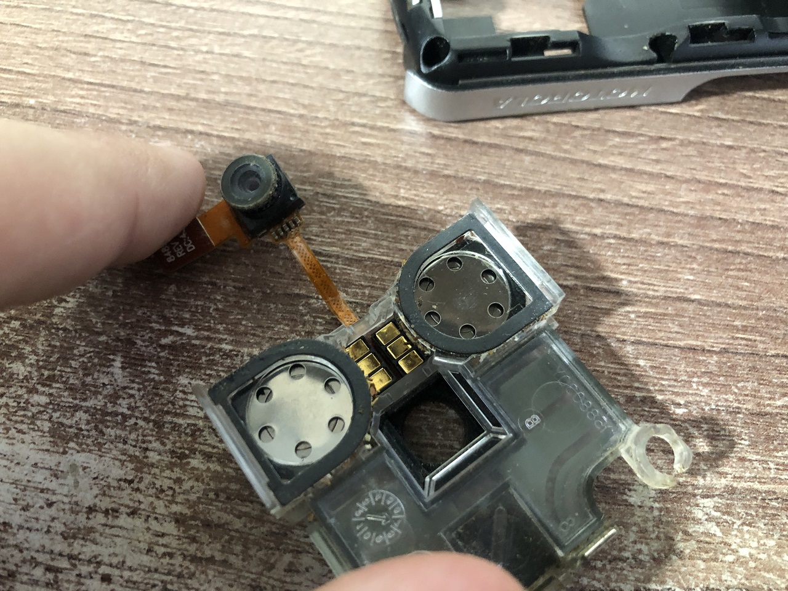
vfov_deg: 49.7
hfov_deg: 63.4
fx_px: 637
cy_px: 296
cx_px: 394
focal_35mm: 28
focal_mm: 4
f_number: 1.8
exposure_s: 1/7
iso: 80
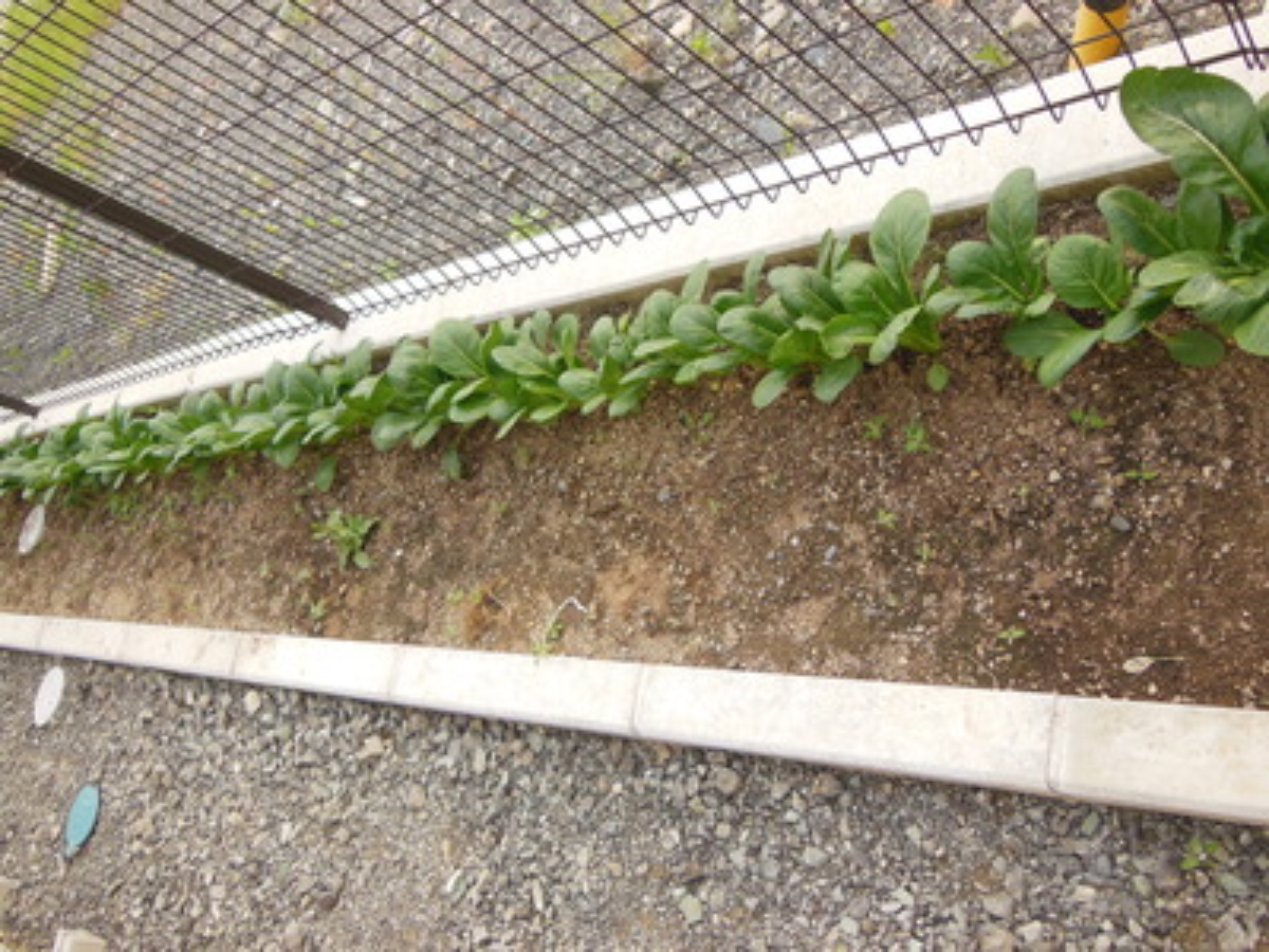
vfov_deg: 41.8
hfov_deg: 54.0
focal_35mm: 34
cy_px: 476
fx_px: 1246
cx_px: 634
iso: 125
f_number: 3.9
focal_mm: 6
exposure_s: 1/125
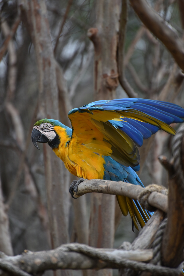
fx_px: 2299
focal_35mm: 300
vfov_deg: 6.9
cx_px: 92
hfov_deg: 4.6
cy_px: 138
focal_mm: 300
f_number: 5.6
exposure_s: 1/640
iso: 450
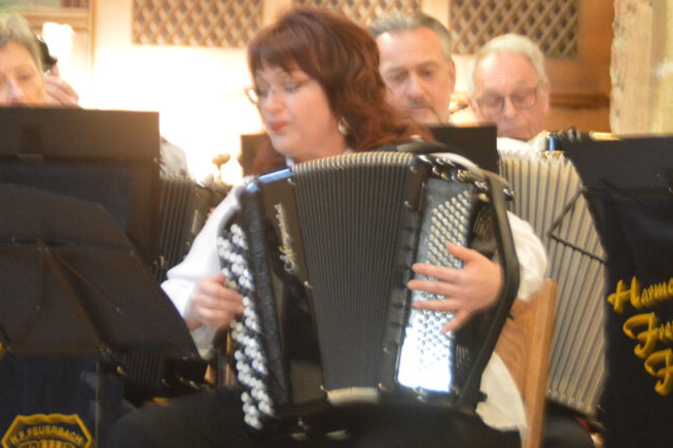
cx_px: 357
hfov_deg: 7.8
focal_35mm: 263
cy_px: 186
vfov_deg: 5.2
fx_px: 4913
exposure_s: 1/20
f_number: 6
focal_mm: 112
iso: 3200
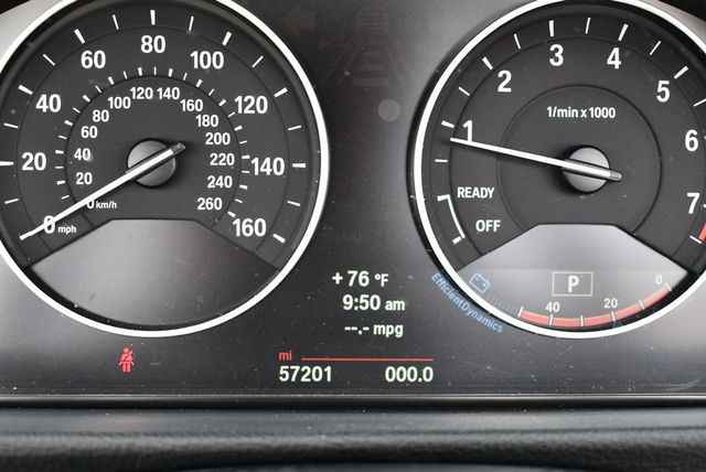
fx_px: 981
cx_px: 353
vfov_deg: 27.0
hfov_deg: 39.6
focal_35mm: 50
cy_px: 236
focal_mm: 25
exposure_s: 1/200
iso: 800
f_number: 4
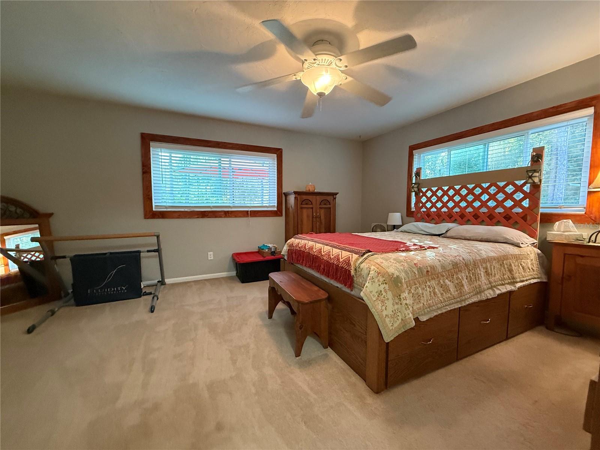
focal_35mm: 14
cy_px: 225
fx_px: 243
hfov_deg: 102.1
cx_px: 300
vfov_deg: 85.7
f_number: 2.2
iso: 500
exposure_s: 1/60
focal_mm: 2.22
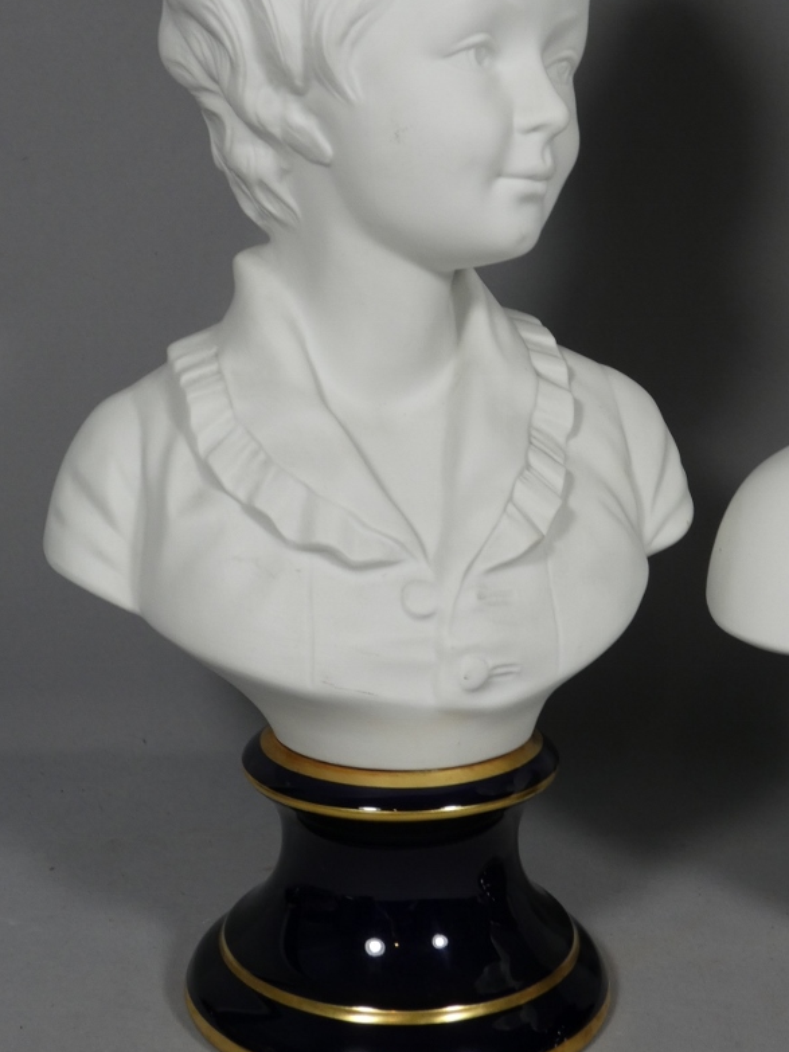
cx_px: 417
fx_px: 1550
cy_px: 466
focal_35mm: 51
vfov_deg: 37.5
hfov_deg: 28.5
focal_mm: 7.1
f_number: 3.6
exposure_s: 1/125
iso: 125
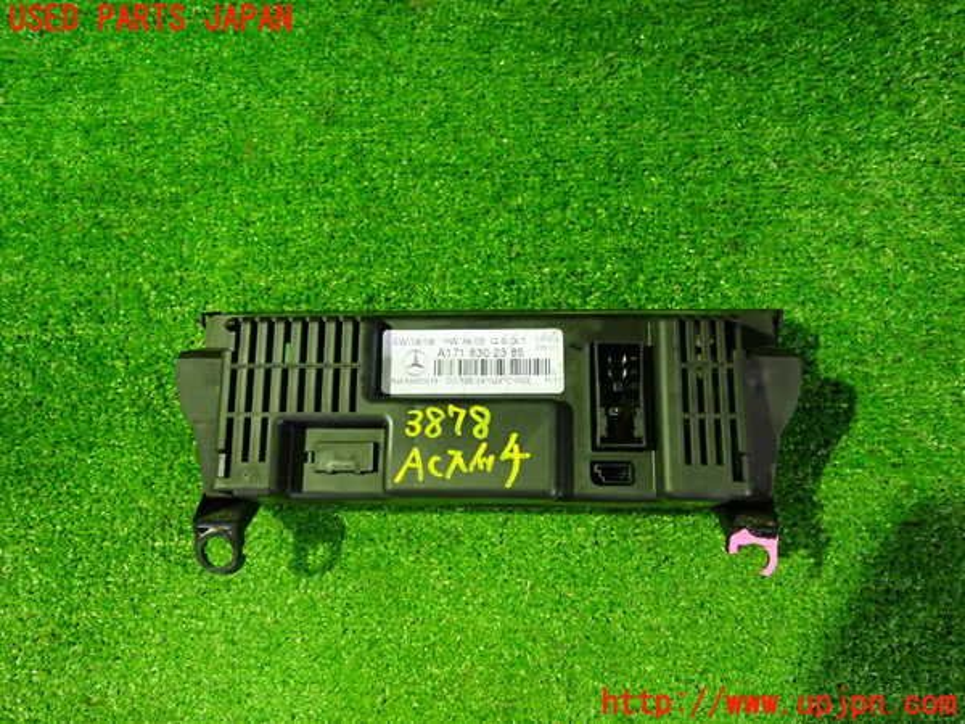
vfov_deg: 46.8
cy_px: 362
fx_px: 836
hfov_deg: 60.0
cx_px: 482
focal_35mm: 30
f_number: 2.3
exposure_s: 1/25
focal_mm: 5.4
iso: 800
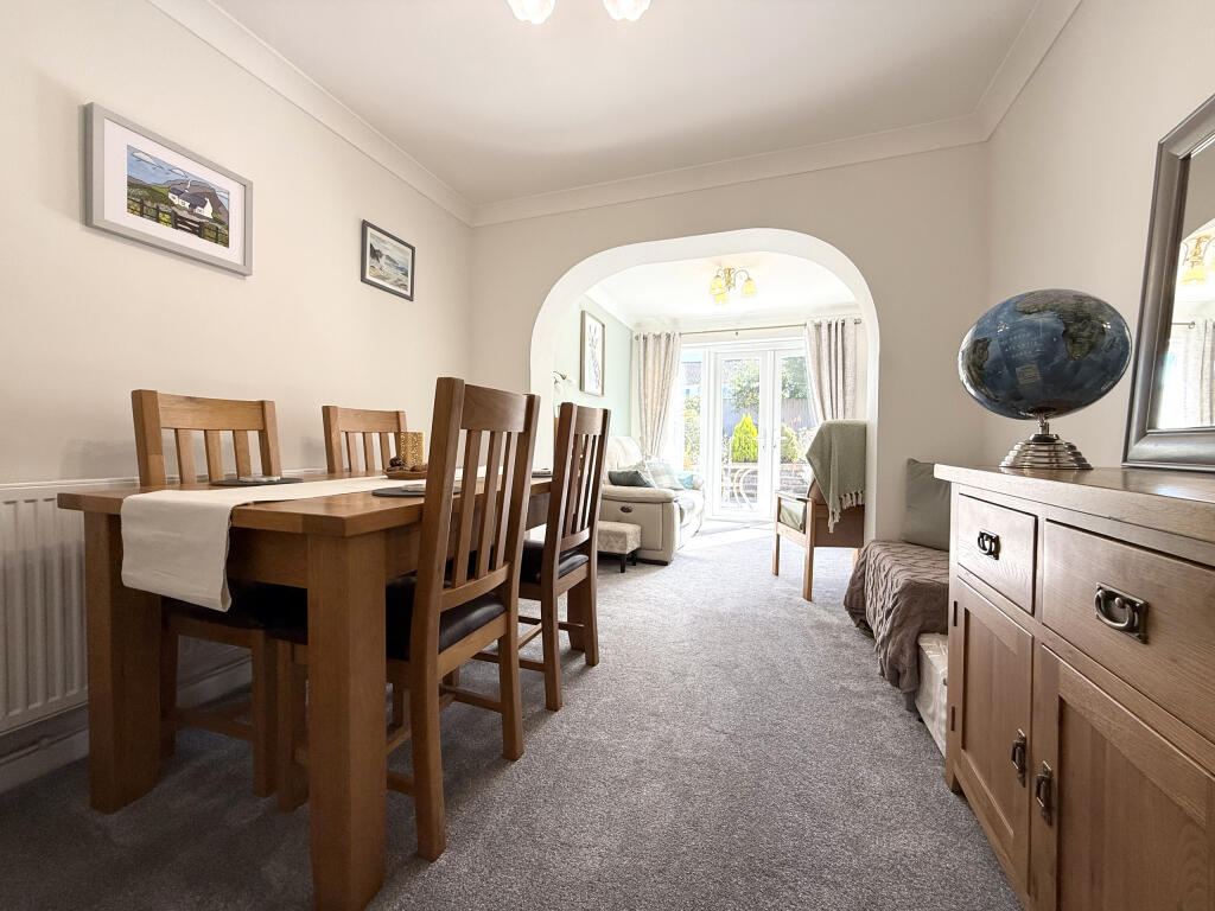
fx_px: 491
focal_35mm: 14
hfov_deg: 102.1
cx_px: 608
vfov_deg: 85.7
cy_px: 456
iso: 64
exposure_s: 1/103
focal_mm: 2.22
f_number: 2.2
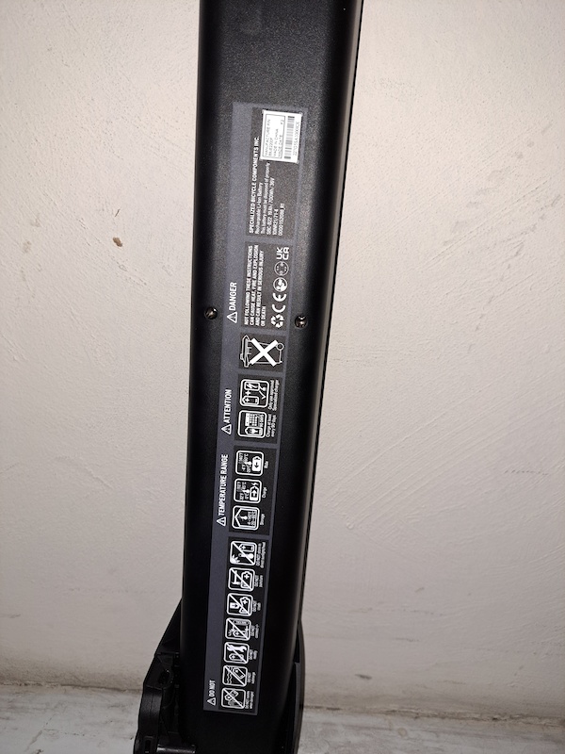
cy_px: 377
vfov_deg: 71.6
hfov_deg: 56.8
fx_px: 522
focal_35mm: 24
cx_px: 282
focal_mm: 5.23
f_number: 1.8
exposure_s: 1/60
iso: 100
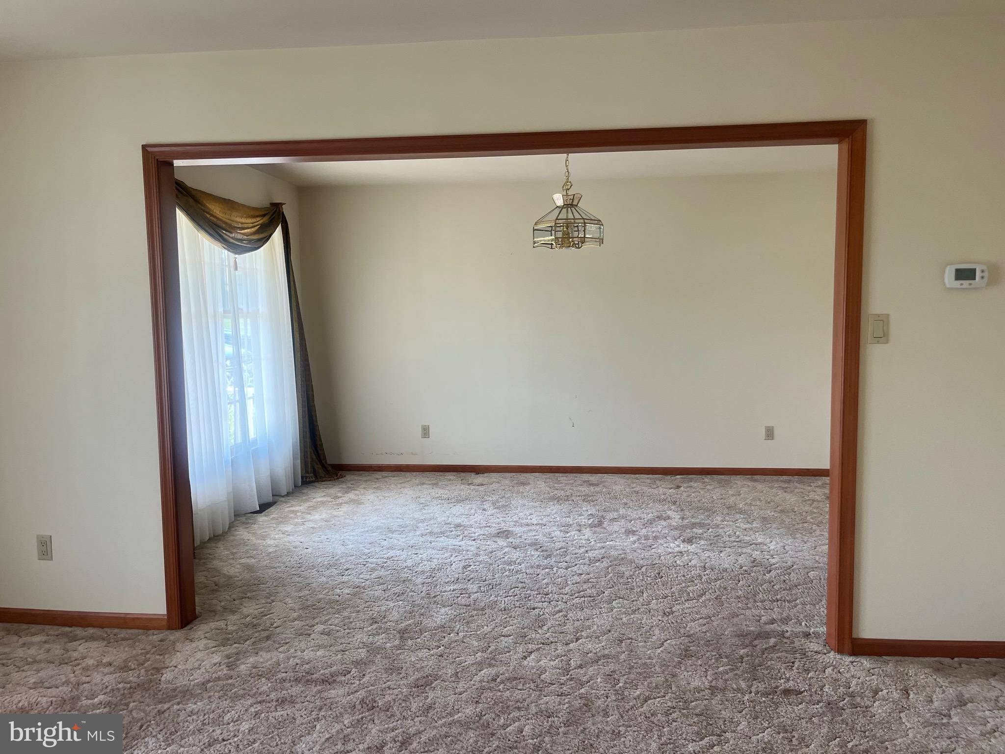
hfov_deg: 67.3
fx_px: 755
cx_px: 502
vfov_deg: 53.1
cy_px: 377
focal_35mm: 26
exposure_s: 1/121
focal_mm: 5.1
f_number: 1.6
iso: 100
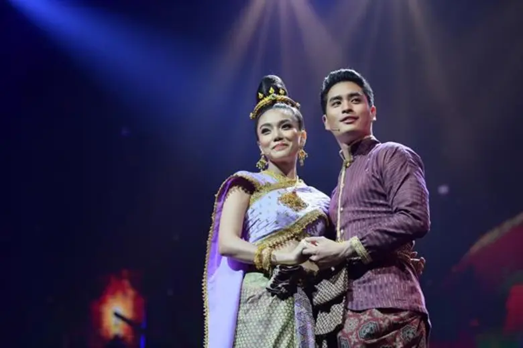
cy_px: 174
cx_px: 262
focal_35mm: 116
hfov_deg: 17.7
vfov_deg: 11.8
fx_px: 1684
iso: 1250
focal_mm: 116
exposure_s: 1/800
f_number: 3.5
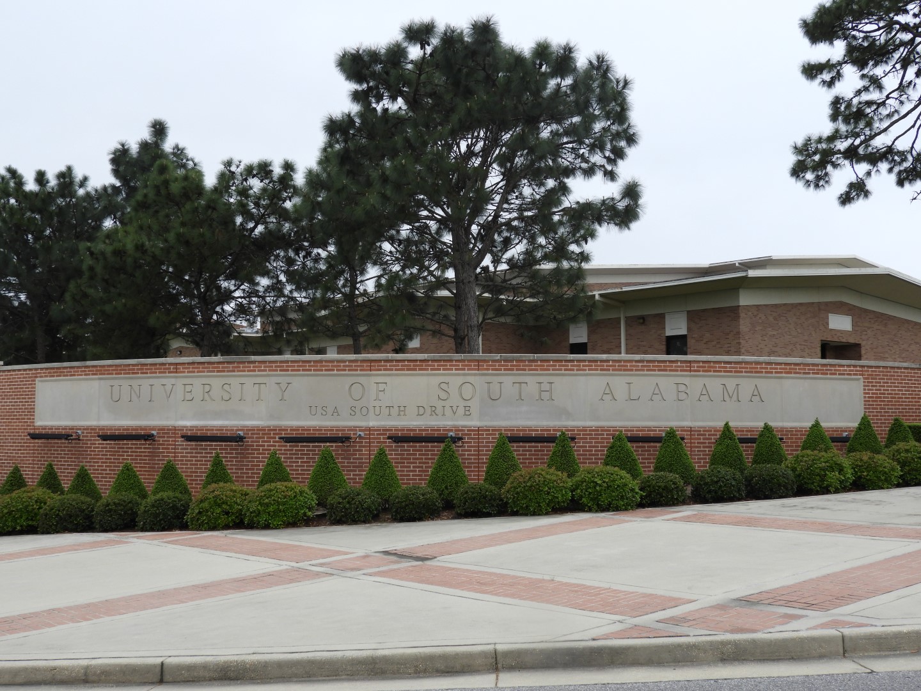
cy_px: 346
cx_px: 460
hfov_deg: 46.8
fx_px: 1064
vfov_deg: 36.0
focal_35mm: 40
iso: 100
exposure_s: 1/250
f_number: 3.8
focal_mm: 7.2
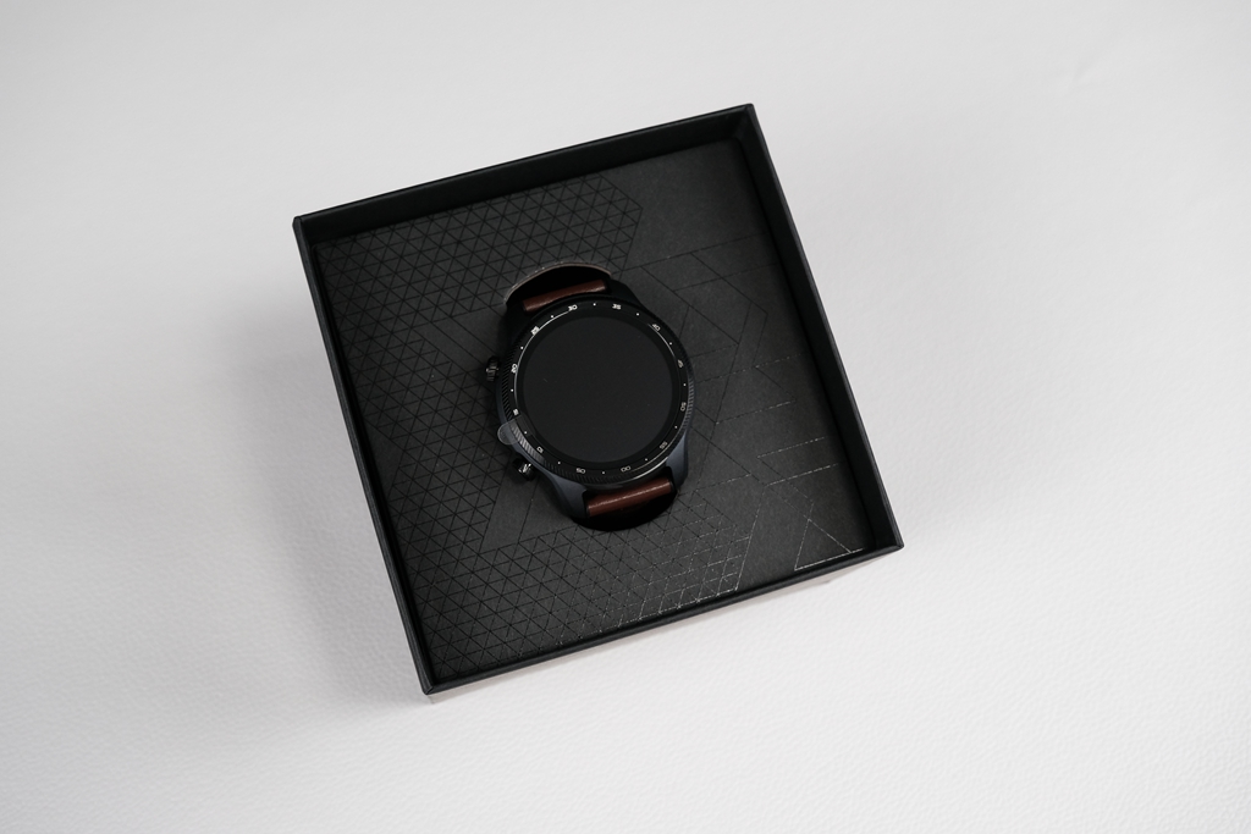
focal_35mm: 39
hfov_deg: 49.5
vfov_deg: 34.2
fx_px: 1355
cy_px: 417
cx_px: 626
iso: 1250
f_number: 5.6
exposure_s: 1/100
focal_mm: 26
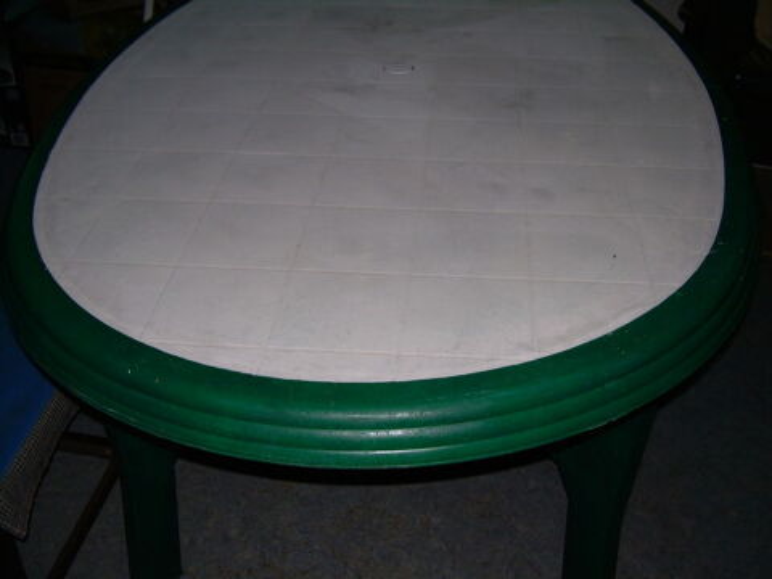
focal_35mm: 38
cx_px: 386
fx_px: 847
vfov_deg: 37.7
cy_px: 290
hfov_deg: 49.0
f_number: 2.8
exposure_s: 1/60
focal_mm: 6.3
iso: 50
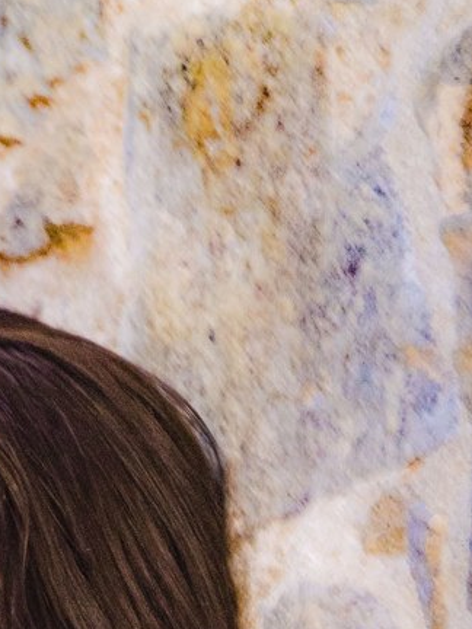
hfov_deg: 3.5
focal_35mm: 423
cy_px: 1031
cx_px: -122
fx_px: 7690
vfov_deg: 4.6
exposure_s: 1/60
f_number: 5.3
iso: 800
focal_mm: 70
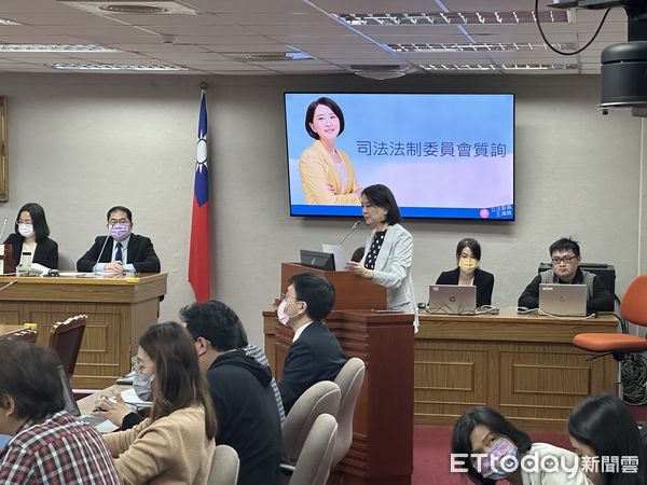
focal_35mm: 77
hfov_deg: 25.3
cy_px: 242
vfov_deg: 19.1
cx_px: 324
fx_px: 1439
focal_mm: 9
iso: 320
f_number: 2.8
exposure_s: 1/120
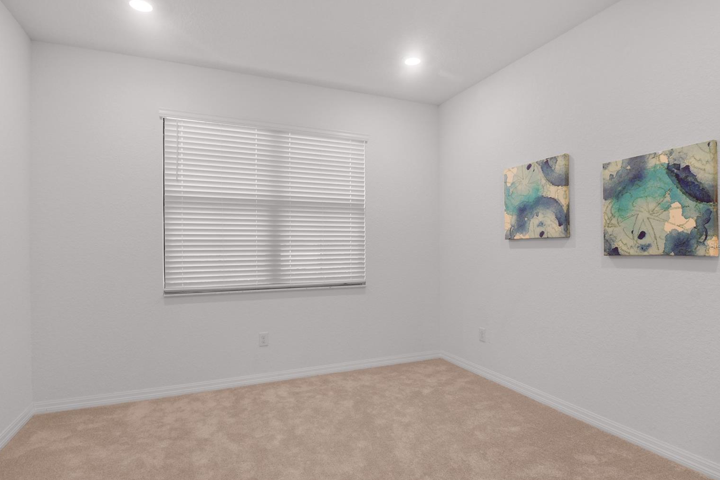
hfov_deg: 86.9
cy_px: 245
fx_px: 380
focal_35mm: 19
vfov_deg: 64.5
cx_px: 372
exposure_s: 1/4
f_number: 10
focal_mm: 12
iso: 125
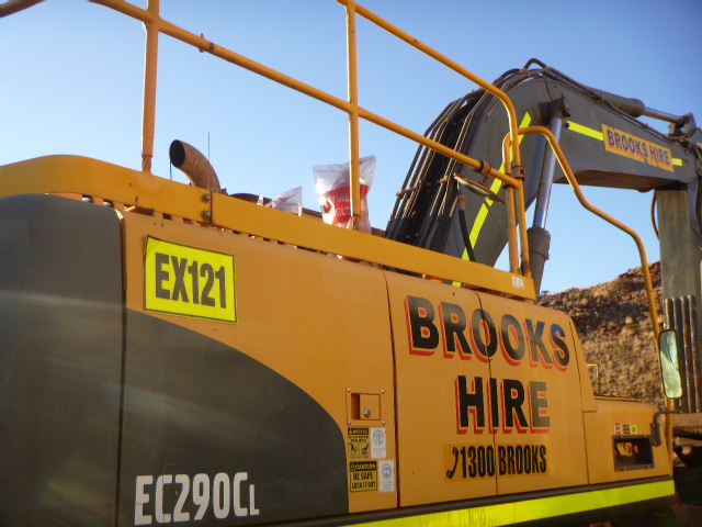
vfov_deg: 37.7
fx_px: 771
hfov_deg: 49.0
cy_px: 264
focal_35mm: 38
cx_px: 351
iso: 100
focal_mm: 6.8
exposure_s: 1/125
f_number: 4.5
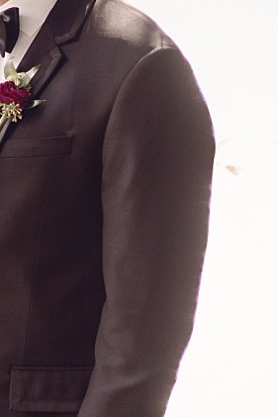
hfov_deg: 3.3
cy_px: 289
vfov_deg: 5.0
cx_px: 173
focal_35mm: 413
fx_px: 4787
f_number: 1.8
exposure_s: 1/640
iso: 250
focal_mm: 85
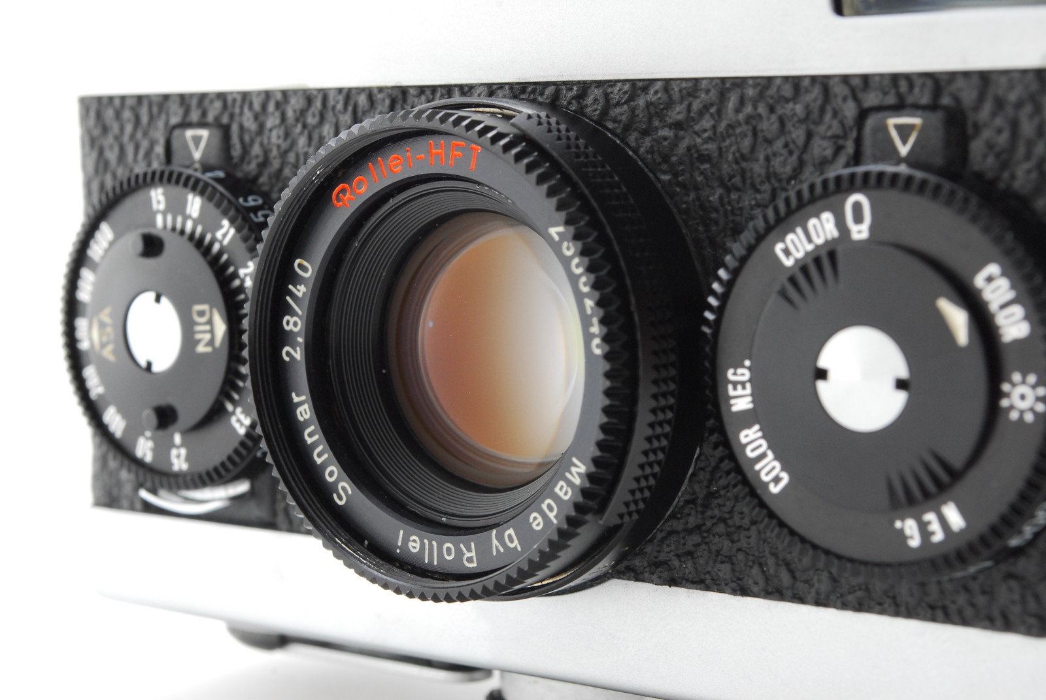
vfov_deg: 17.5
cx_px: 523
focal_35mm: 78
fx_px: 2269
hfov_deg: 26.0
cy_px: 350
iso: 500
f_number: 16
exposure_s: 1/100
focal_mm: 52
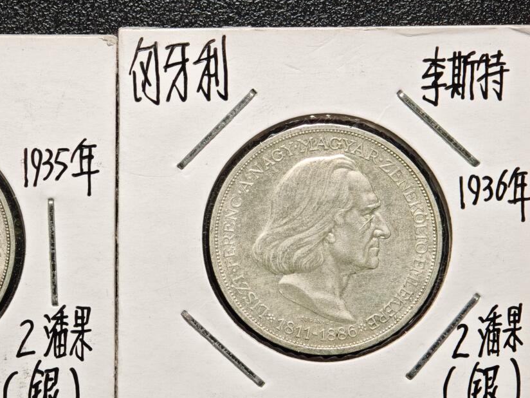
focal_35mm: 102
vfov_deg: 14.5
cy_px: 209
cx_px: 105
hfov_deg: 19.1
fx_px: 1562
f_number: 2
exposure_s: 1/107
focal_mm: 9
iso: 640
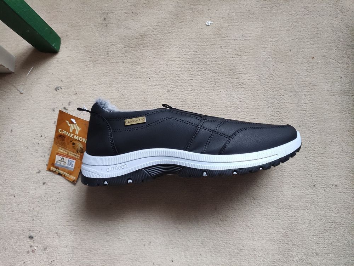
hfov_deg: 69.4
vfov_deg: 54.9
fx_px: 256
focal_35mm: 25
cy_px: 133
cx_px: 177
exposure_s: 1/33
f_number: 1.89
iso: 1257
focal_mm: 5.43
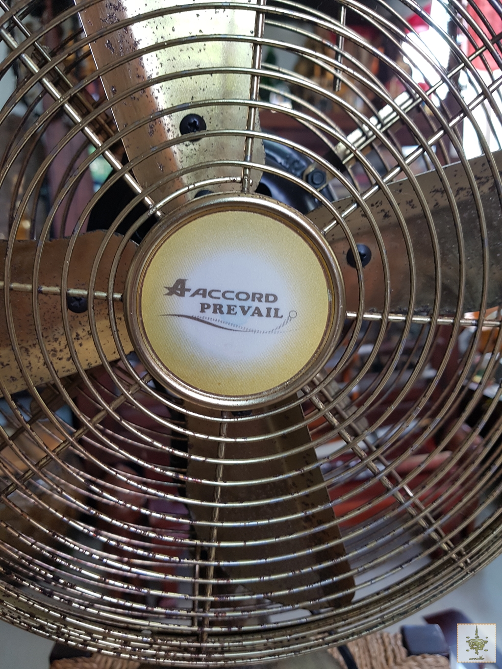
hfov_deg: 53.1
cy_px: 334
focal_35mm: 26
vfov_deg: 67.3
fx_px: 503
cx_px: 251
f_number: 1.7
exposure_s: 1/50
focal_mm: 4.2
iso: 64
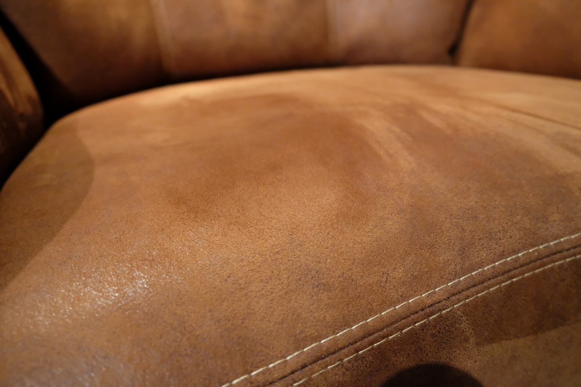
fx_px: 436
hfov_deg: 67.4
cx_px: 290
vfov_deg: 47.9
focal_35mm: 27
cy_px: 194
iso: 6400
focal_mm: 18
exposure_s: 1/80
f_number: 3.6
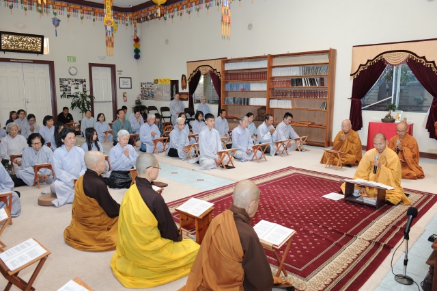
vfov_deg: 47.8
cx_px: 218
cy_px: 146
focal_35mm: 27
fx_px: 327
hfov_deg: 67.4
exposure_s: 1/40
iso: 400
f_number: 5.6
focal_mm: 27
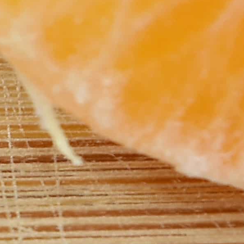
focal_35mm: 706
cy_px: -217
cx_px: -691
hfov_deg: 2.4
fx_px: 5632
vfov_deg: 2.5
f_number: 9
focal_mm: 55
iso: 100
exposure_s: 1/80
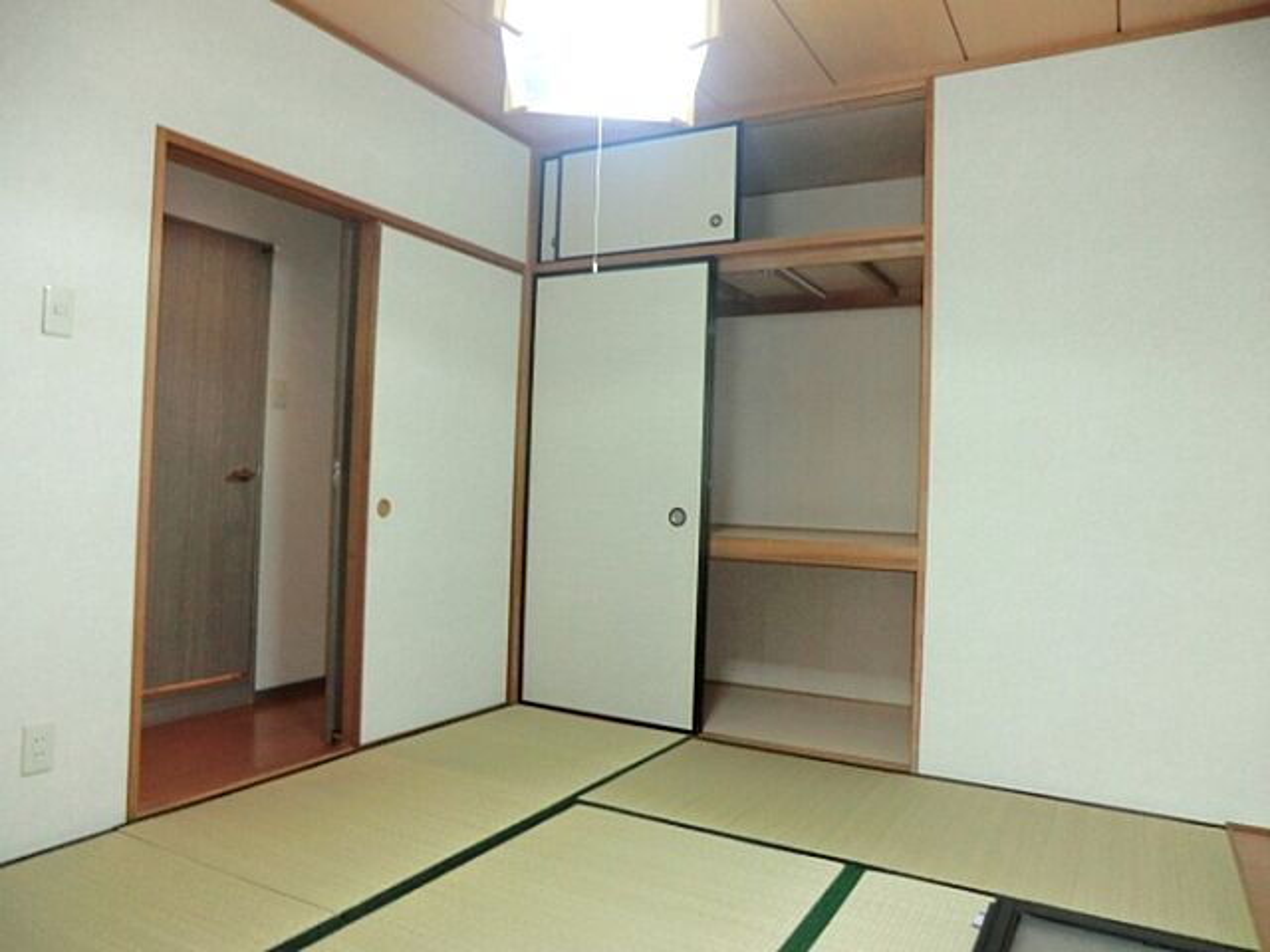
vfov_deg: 56.8
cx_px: 635
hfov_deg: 71.6
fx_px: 881
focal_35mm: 24
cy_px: 476
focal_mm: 4.3
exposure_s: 1/15
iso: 400
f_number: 3.2
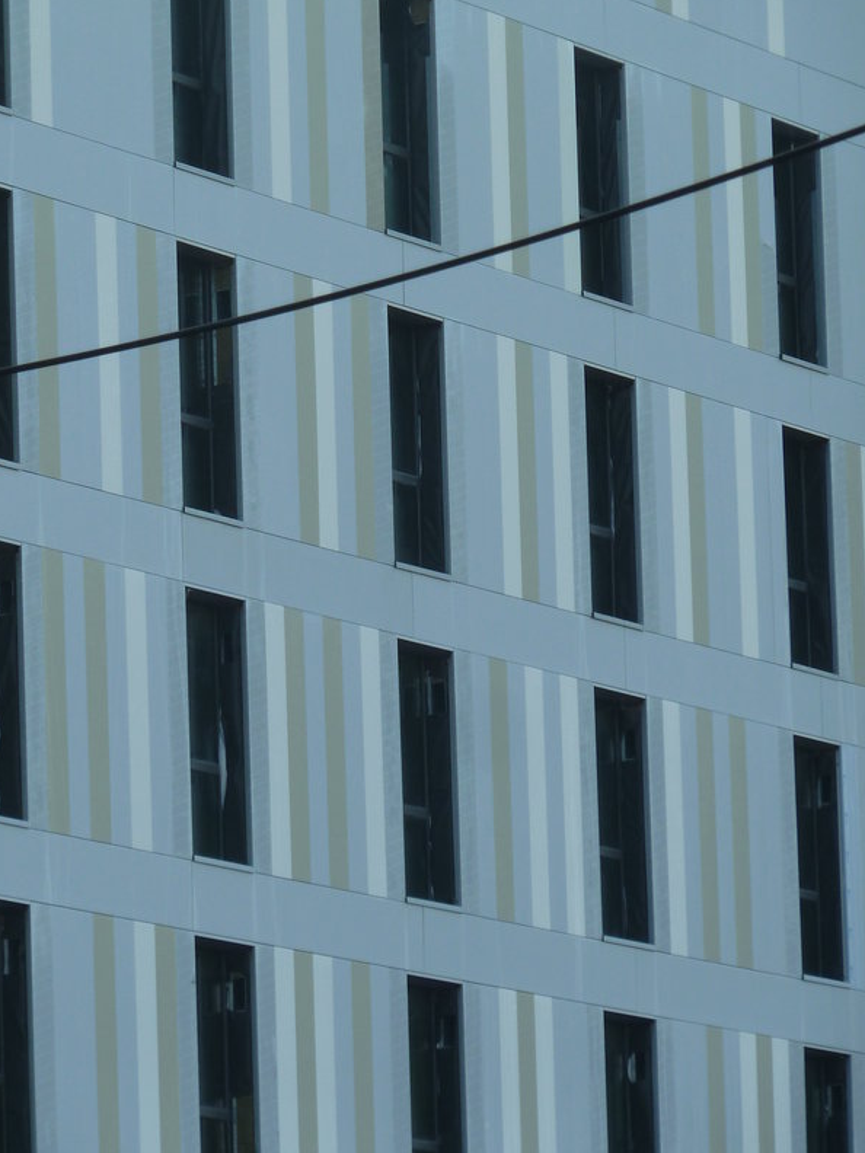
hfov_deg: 5.6
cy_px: 461
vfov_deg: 7.5
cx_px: 376
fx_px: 8829
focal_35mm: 265
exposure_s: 1/160
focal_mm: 34.4
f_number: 4.6
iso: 80
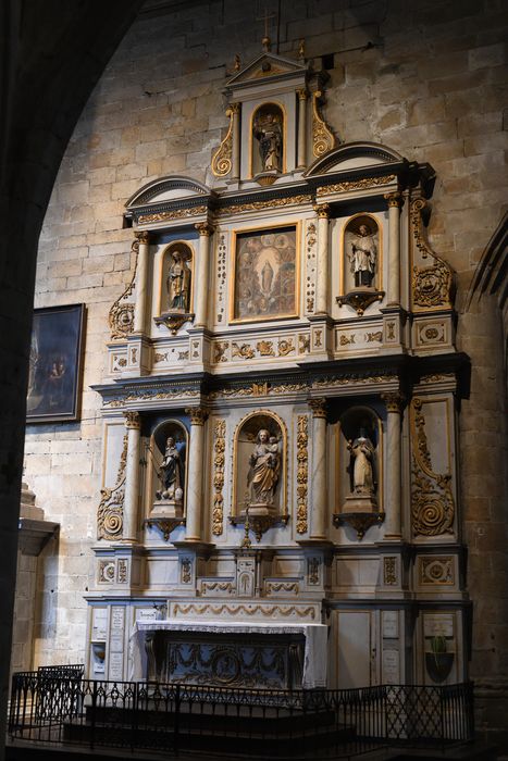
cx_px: 254
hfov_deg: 27.0
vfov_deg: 39.6
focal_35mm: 50
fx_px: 1058
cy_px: 380
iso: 4000
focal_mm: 50
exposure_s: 1/400
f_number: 3.2
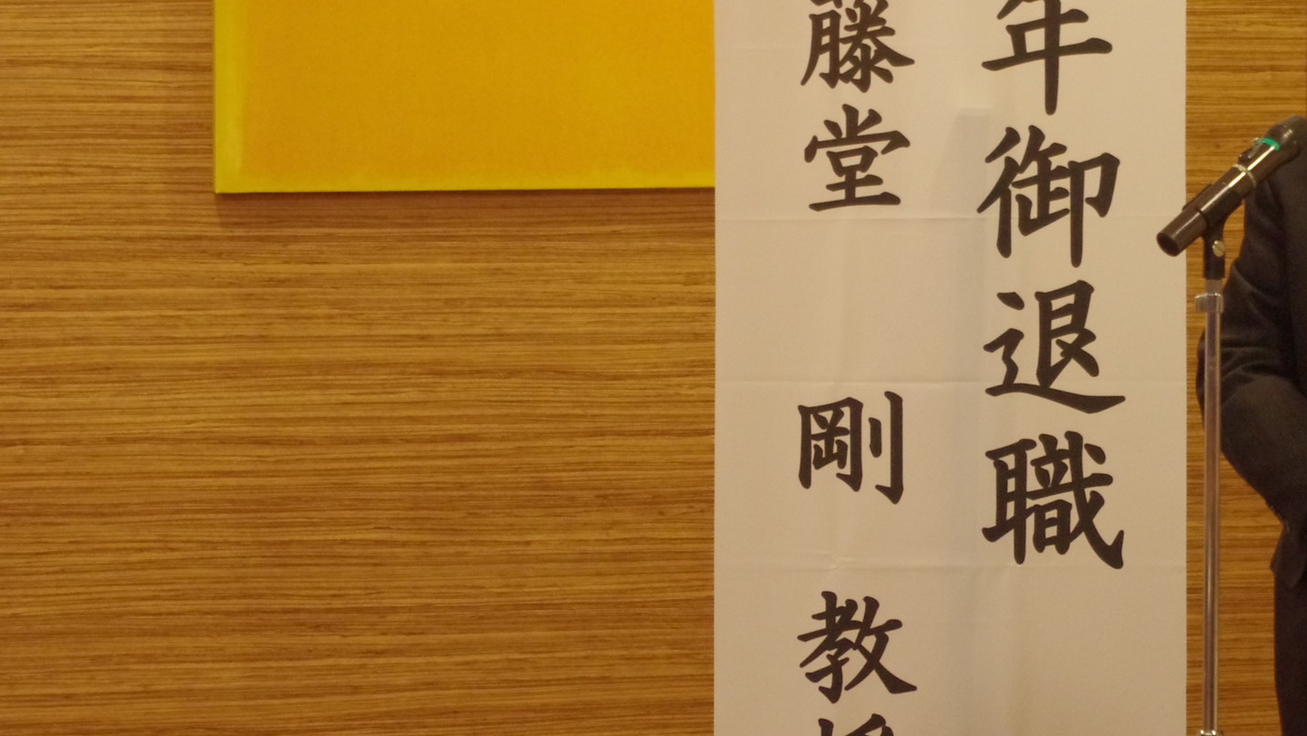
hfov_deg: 14.0
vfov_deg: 7.9
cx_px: 957
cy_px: 180
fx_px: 5303
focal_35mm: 153
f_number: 5.6
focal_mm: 55
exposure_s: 1/40
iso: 2000
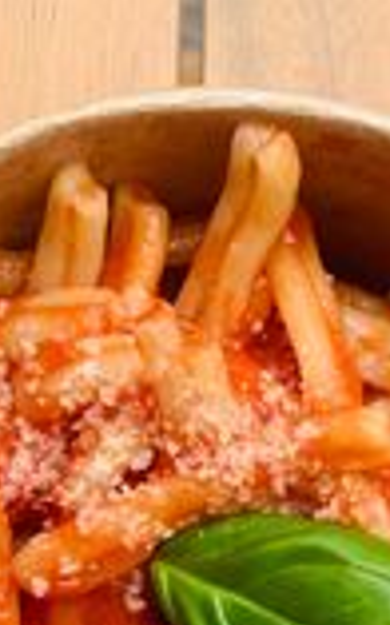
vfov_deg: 26.4
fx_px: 1277
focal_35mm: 75
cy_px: 581
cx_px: 203
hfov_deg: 17.4
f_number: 1.8
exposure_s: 1/385
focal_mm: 4.25
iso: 25
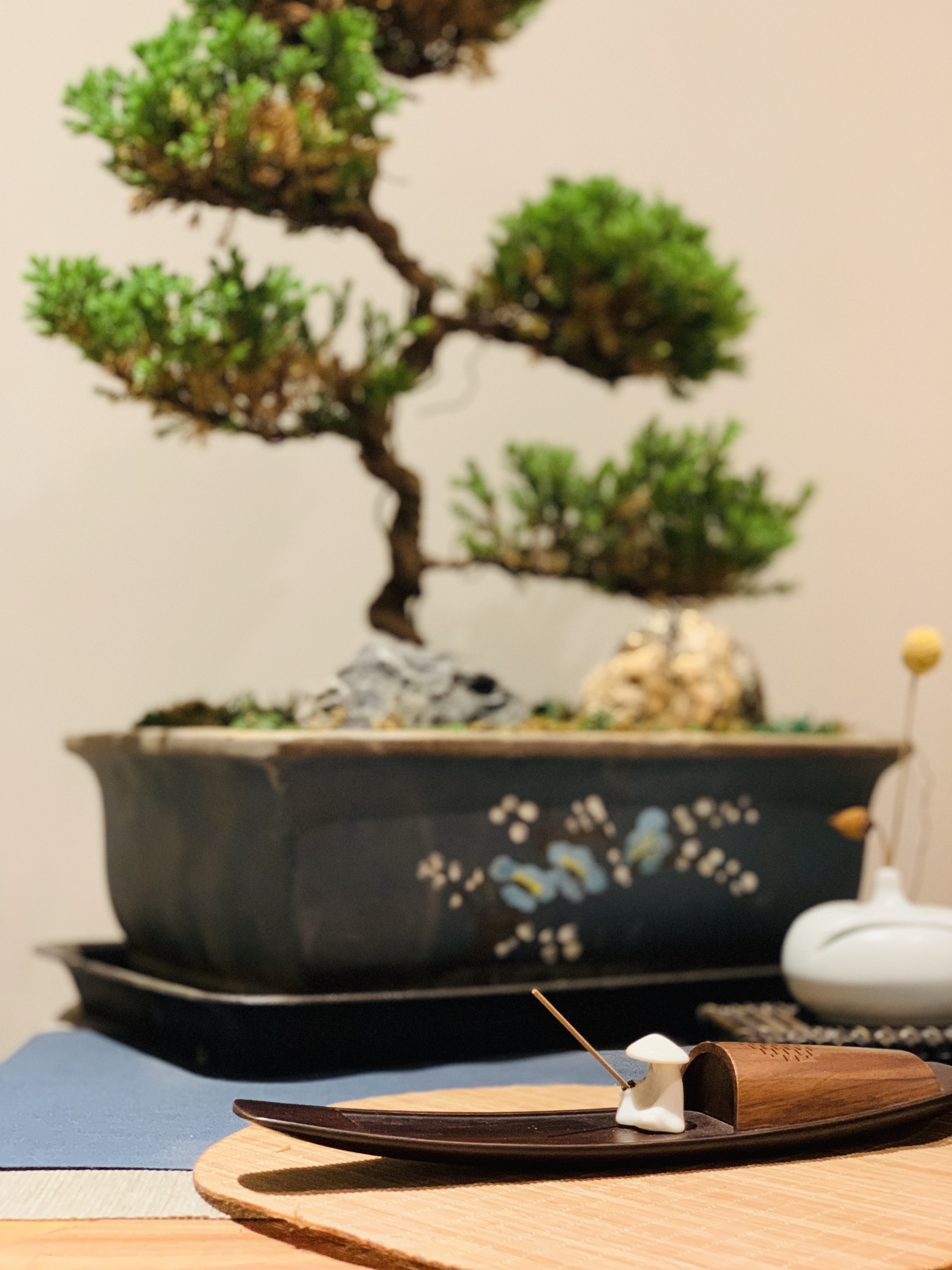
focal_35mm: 52
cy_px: 635
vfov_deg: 36.8
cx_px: 476
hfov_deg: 28.0
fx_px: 1907
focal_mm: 6
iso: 500
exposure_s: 1/25
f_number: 2.4
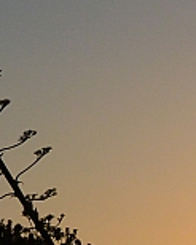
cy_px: 235
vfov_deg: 9.0
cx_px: 351
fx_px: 1553
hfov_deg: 7.0
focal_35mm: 214
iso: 160
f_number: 5
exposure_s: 1/1250
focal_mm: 16.3
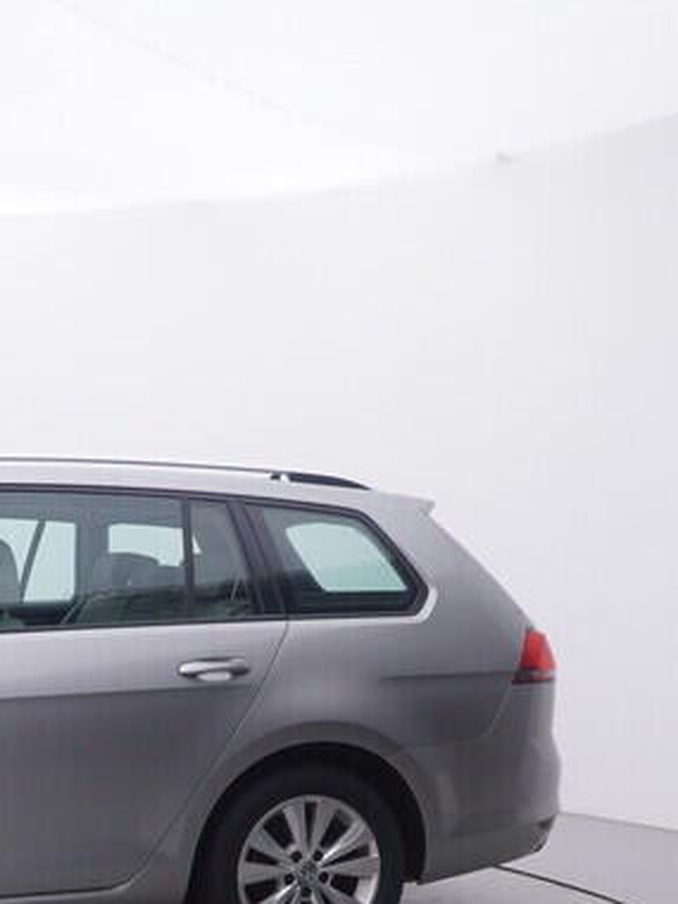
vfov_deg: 32.1
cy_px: 733
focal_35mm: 58
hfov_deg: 23.2
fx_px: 1522
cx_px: -117
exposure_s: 1/80
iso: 200
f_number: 5
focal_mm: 15
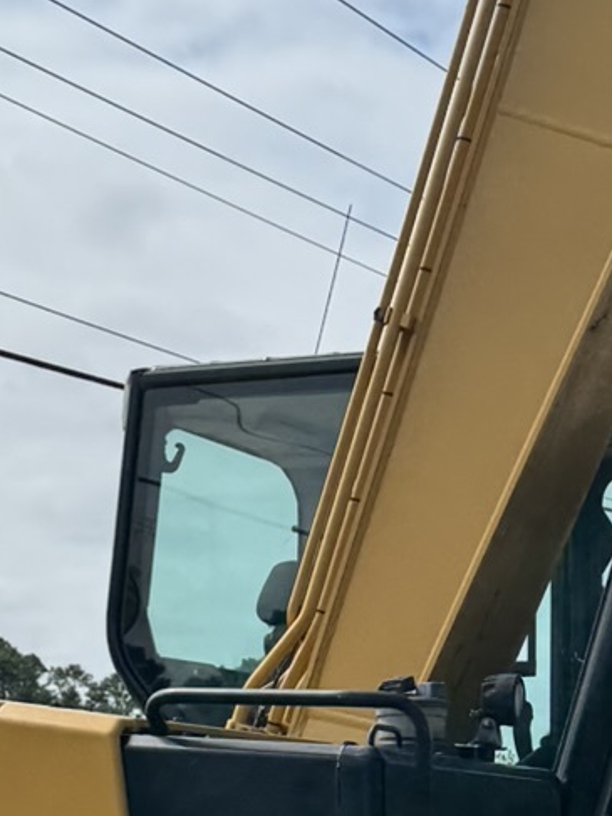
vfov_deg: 19.2
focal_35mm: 101
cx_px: 454
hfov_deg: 14.6
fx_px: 2382
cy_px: 714
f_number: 1.78
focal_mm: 6.76
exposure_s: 1/12346
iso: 80
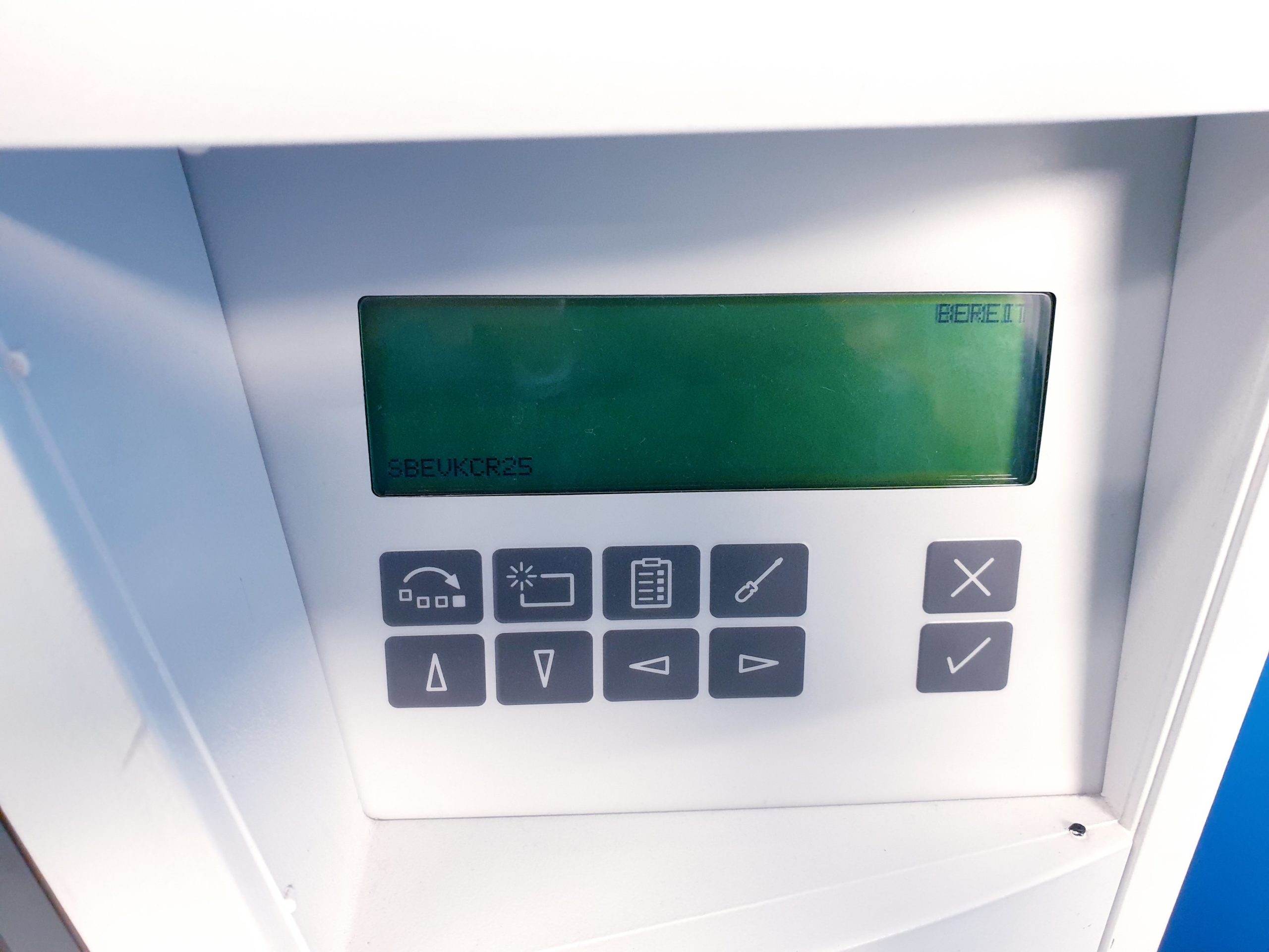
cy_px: 476
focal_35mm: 26
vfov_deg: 53.1
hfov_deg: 67.3
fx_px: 953
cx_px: 634
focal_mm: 4.3
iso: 320
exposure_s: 1/25
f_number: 2.4
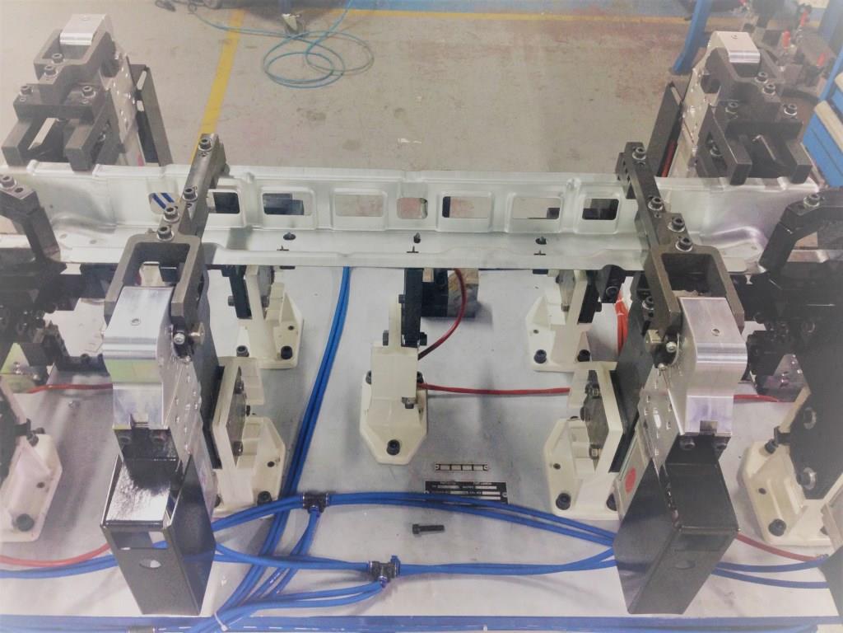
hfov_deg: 55.4
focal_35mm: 33
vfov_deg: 42.9
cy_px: 316
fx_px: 804
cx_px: 422
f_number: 2.4
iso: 160
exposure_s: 1/20
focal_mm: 4.12
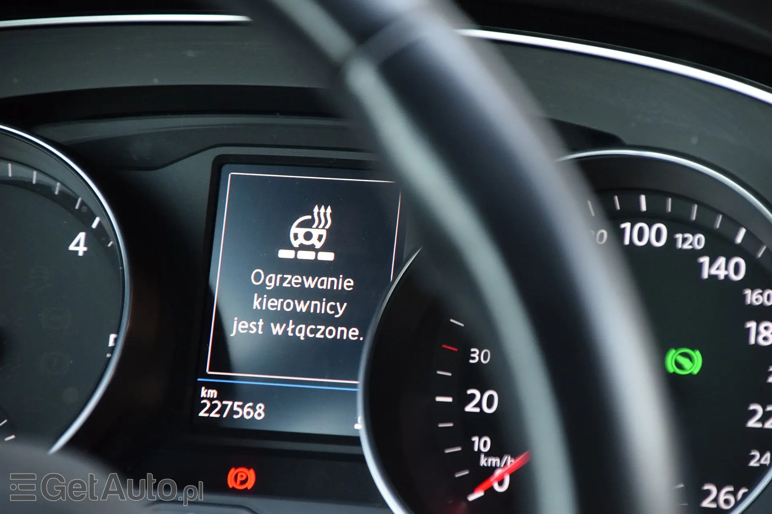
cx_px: 386
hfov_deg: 6.9
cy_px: 257
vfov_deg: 4.6
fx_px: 6433
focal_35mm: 300
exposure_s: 1/80
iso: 1600
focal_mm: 200
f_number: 6.3
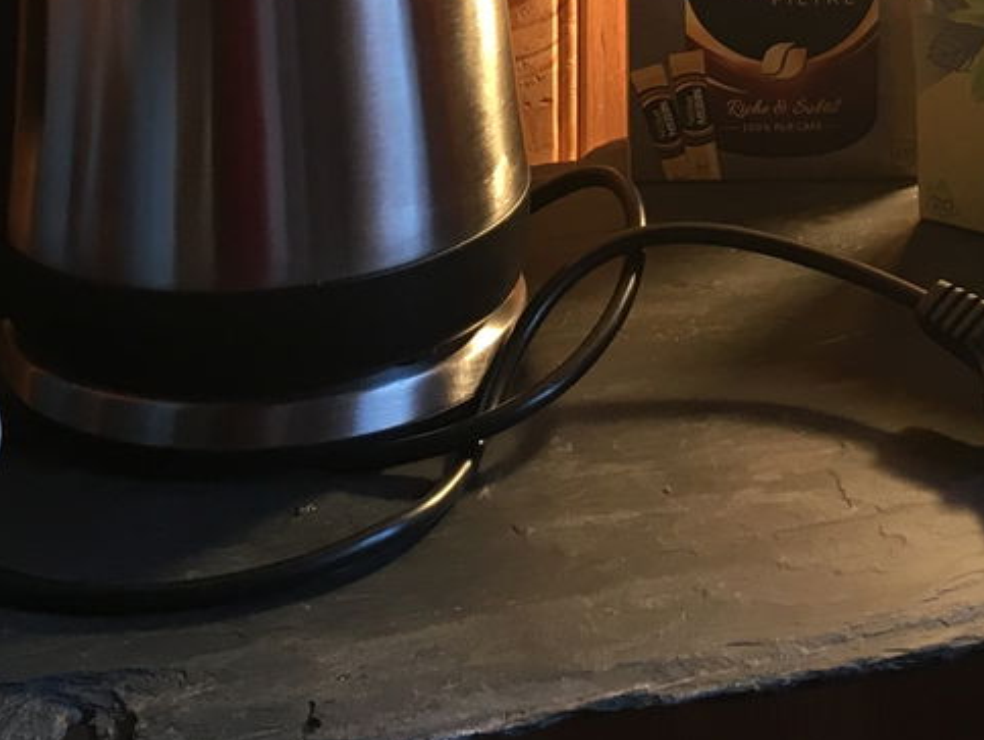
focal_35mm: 96
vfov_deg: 14.5
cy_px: -340
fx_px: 2731
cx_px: 678
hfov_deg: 20.3
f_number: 2.2
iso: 100
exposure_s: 1/33
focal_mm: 4.15
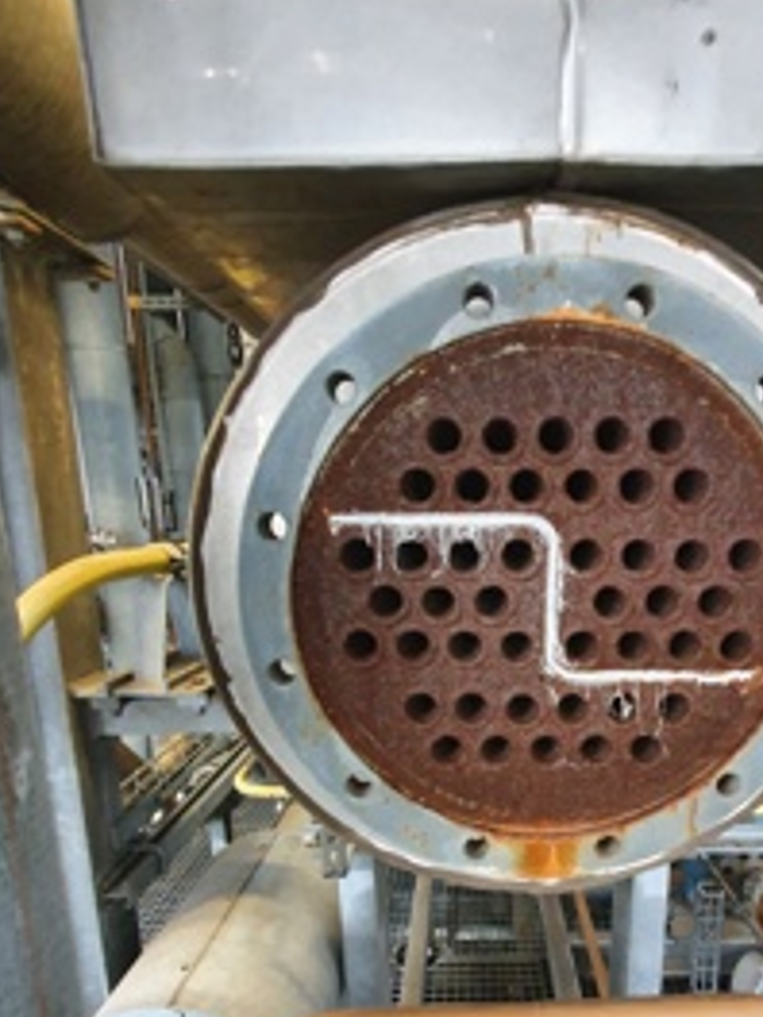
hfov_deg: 61.9
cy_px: 653
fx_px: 617
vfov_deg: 77.2
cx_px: 509
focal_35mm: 21
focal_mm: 1.8
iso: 640
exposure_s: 1/33
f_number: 2.2
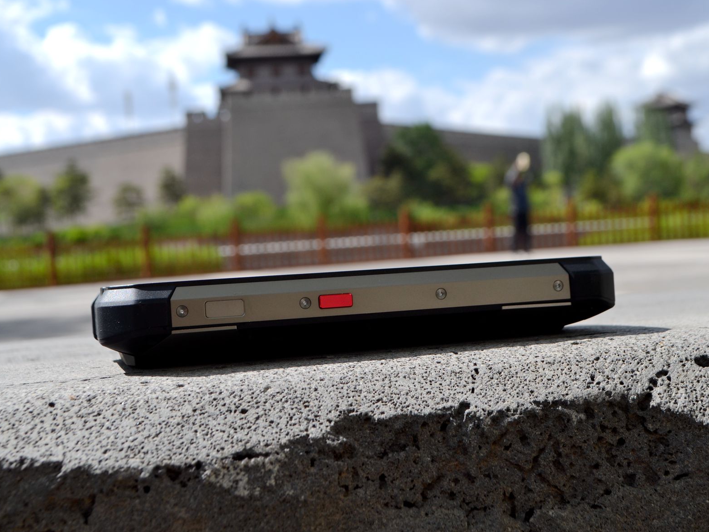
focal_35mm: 53
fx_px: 1086
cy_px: 269
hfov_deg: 36.2
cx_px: 350
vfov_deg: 27.5
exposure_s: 1/250
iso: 100
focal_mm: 32
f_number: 7.1
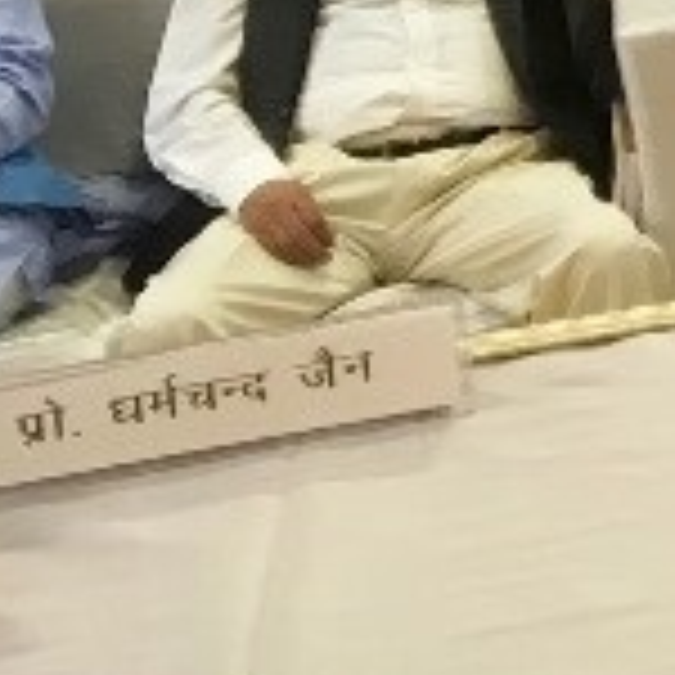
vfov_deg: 9.6
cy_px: -410
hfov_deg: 8.0
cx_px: 2282
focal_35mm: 175
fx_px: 3861
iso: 64
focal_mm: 4.15
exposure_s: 1/33
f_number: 2.2
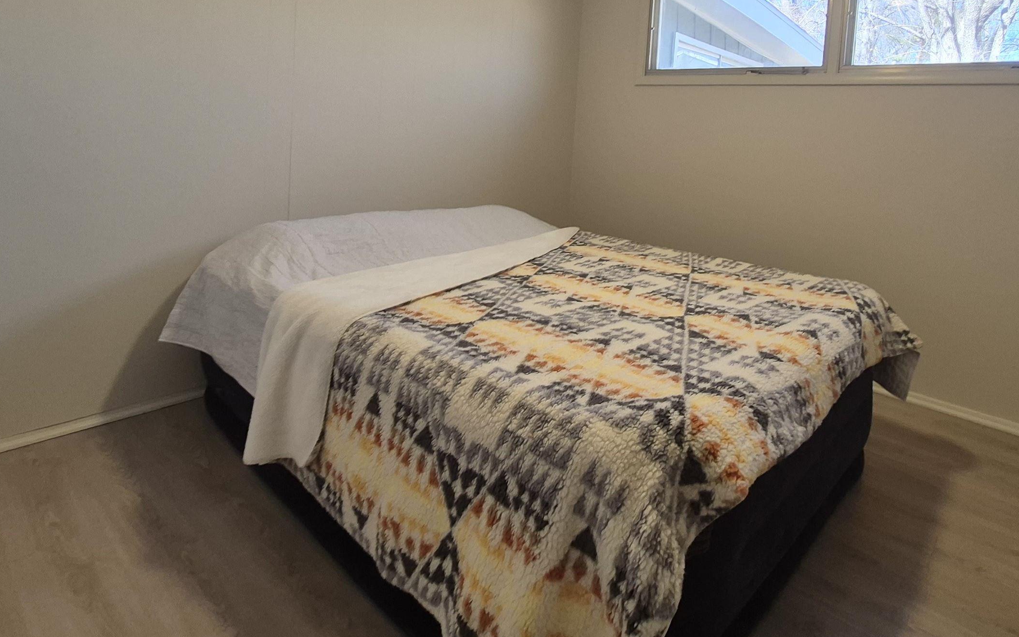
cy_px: 173
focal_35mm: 20
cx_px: 594
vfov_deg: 57.2
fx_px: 555
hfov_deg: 84.3
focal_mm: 1.74
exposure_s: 1/60
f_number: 2.2
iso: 100
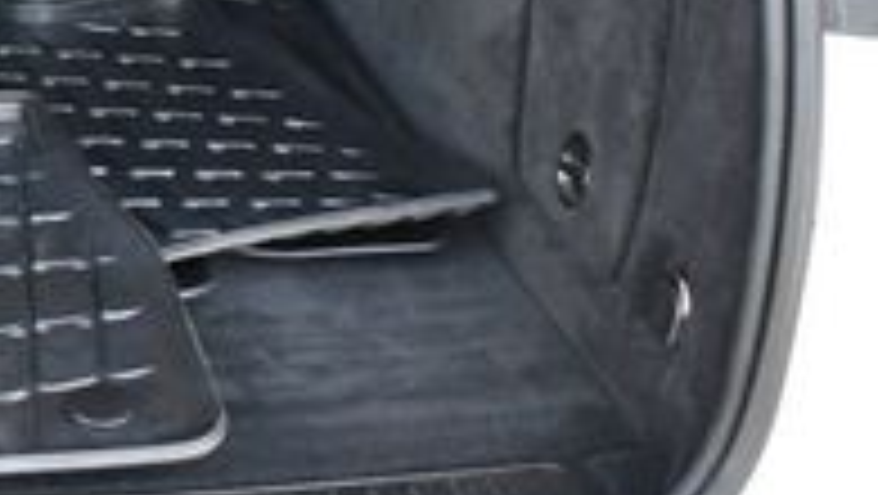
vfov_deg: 9.6
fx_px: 2889
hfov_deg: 16.0
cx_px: -378
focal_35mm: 124
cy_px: -220
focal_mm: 18
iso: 800
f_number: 3.5
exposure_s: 1/250
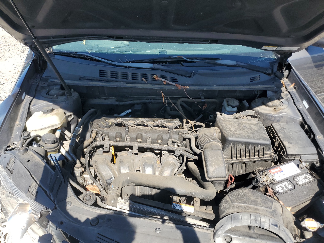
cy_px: 122
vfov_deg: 53.1
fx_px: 243
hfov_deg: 67.3
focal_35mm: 26
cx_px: 162
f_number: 1.5
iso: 50
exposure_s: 1/1250
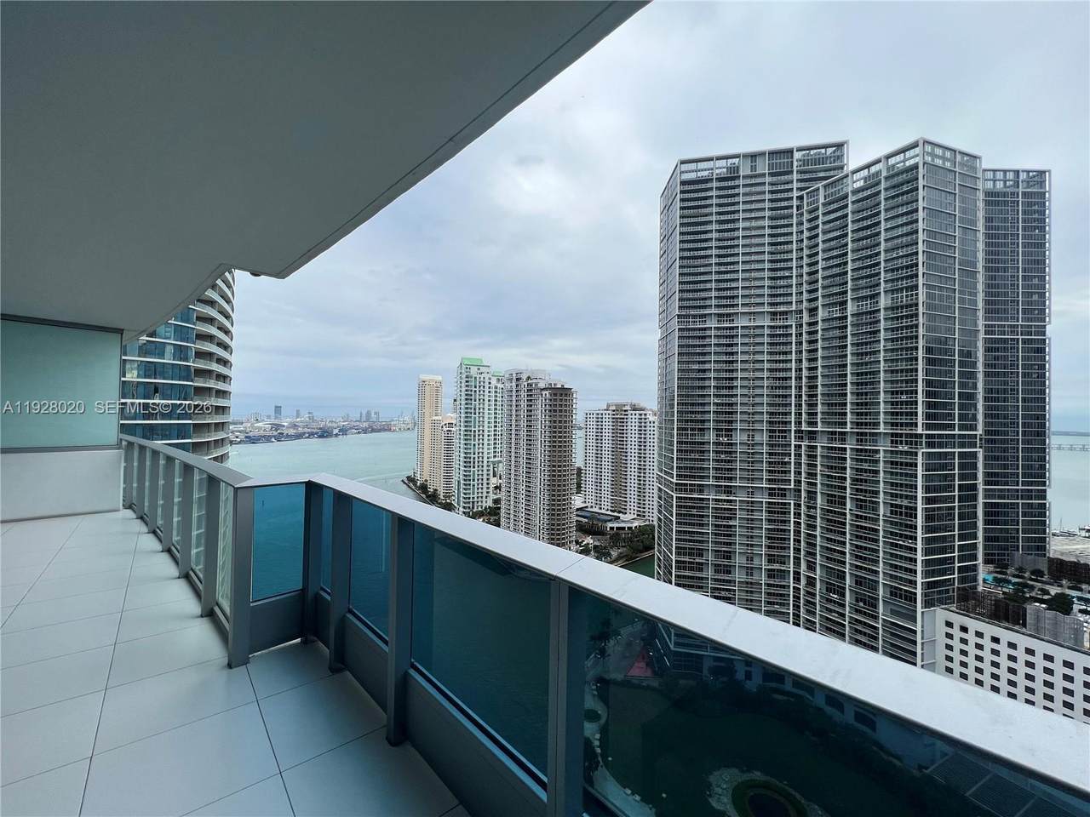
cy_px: 408
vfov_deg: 89.9
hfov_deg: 106.2
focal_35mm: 13
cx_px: 545
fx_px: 409
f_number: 1.8
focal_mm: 1.57
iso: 32
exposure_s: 1/1033
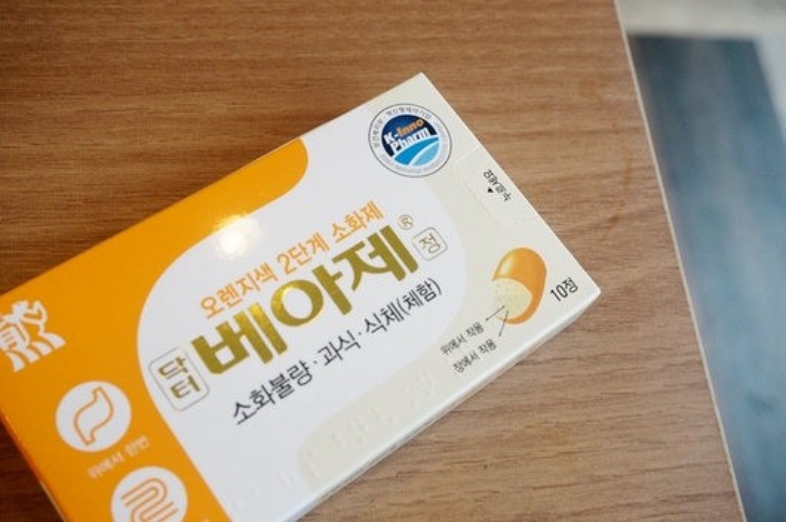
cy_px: 261
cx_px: 393
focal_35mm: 42
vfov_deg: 31.8
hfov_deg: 46.4
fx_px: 916
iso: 1600
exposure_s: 1/160
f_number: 7.1
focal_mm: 28
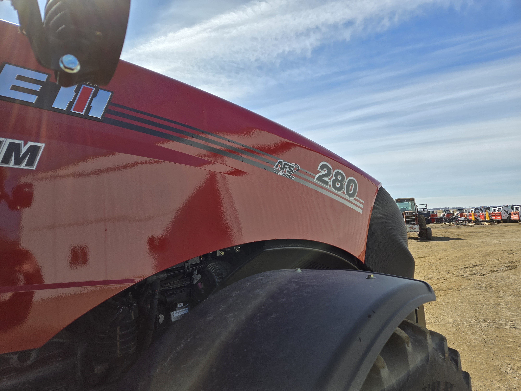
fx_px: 346
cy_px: 196
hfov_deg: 73.9
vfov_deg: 58.9
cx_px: 260
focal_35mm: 23
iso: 25
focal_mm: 5.4
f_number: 1.8
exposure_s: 1/2289
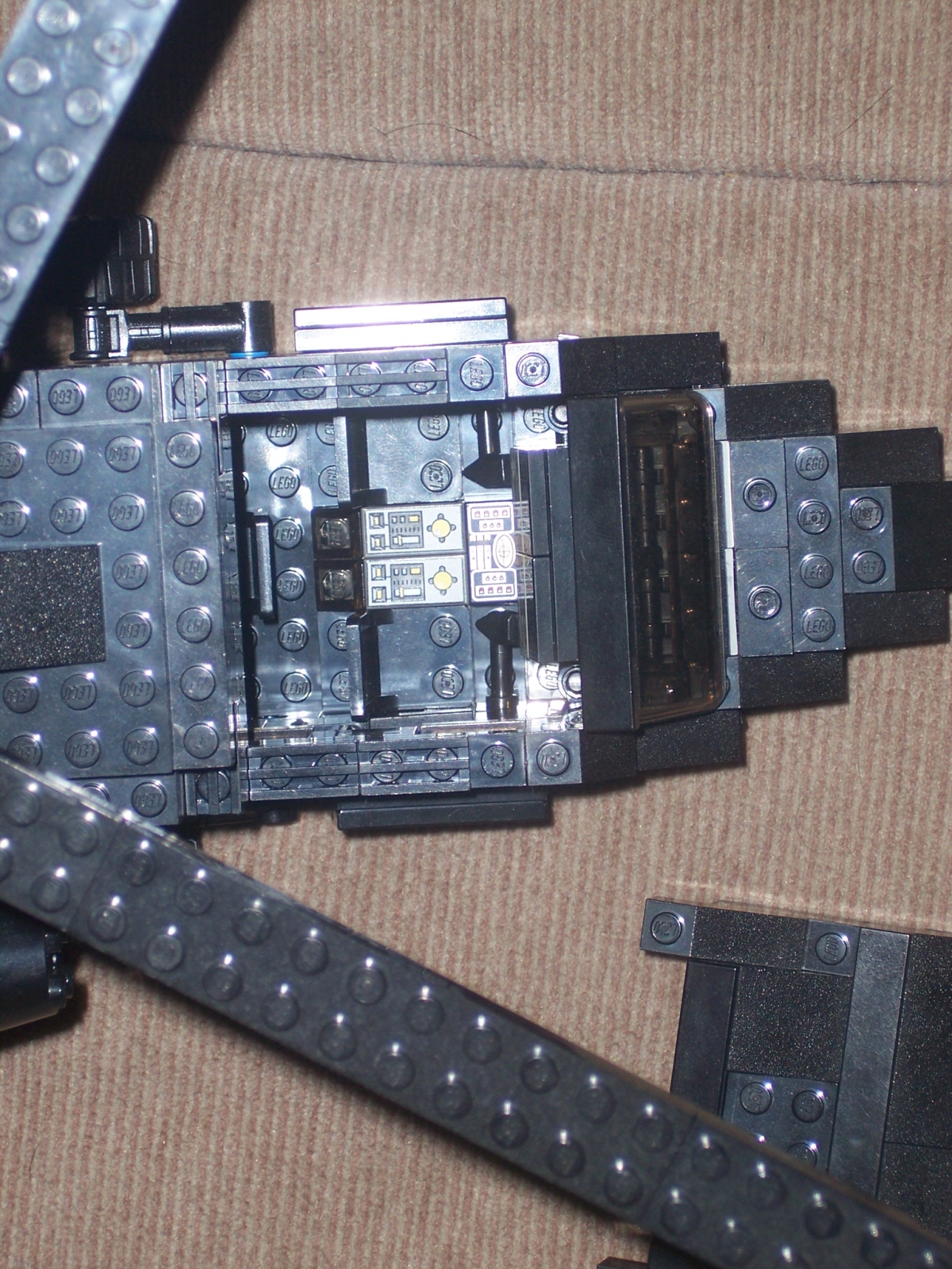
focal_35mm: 117
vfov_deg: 16.8
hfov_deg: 12.7
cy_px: 634
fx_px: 4290
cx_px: 476
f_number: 4.8
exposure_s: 1/125
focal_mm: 24
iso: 100
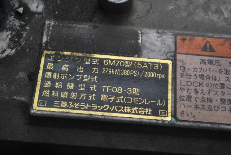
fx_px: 443
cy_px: 78
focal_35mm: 69
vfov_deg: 19.8
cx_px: 116
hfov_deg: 29.2
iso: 100
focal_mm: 46
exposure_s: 1/200
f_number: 5.3
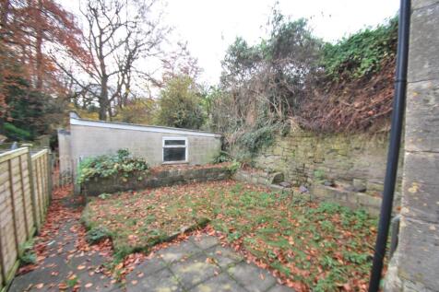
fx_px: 183
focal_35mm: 15
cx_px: 220
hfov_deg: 100.4
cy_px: 146
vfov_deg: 77.3
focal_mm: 10
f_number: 4.5
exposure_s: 1/80
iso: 200
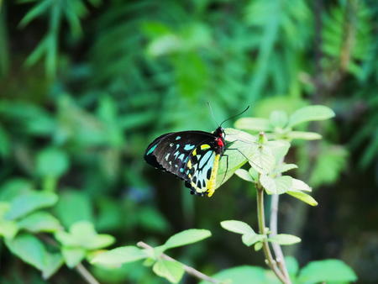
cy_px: 142
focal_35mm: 300
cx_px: 189
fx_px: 3278
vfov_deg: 5.0
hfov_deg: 6.6
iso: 2000
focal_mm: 150
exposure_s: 1/320
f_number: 5.6
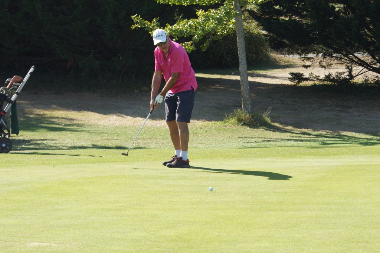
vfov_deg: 13.0
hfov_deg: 19.5
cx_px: 190
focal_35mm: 105
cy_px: 126
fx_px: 1108
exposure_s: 1/200
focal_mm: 50
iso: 100
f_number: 6.3
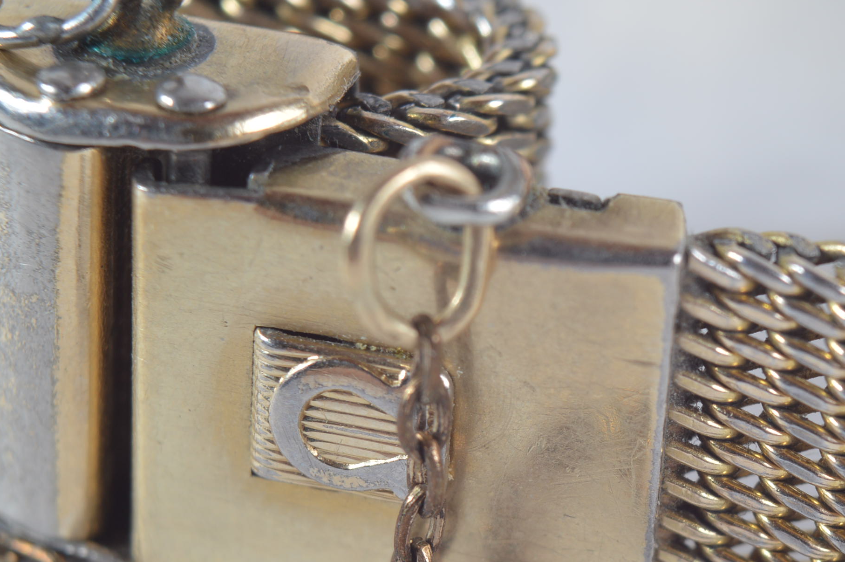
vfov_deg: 10.0
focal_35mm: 137
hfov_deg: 15.0
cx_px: 599
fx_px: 3209
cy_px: 409
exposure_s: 1/125
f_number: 10
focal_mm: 55
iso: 100
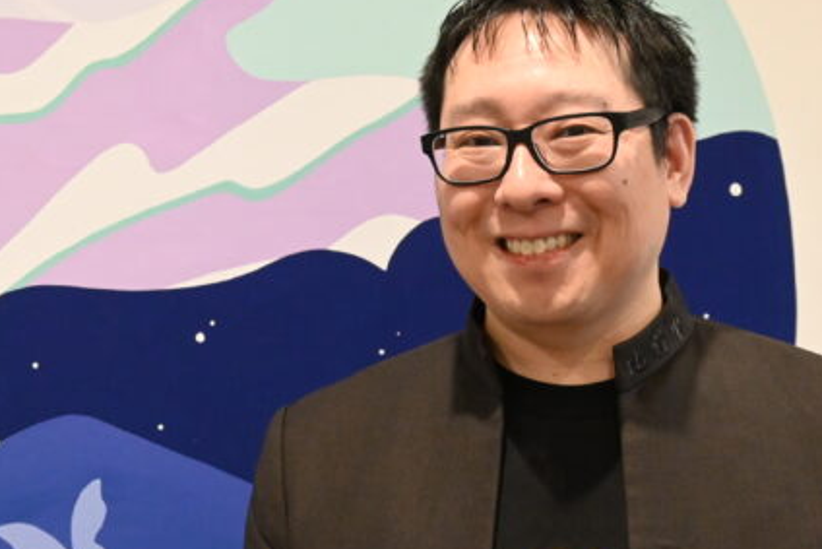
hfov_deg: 22.3
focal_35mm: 91
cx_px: 302
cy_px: 225
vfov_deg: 15.0
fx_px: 2078
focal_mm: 26
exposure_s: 1/125
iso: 2800
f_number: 4.5
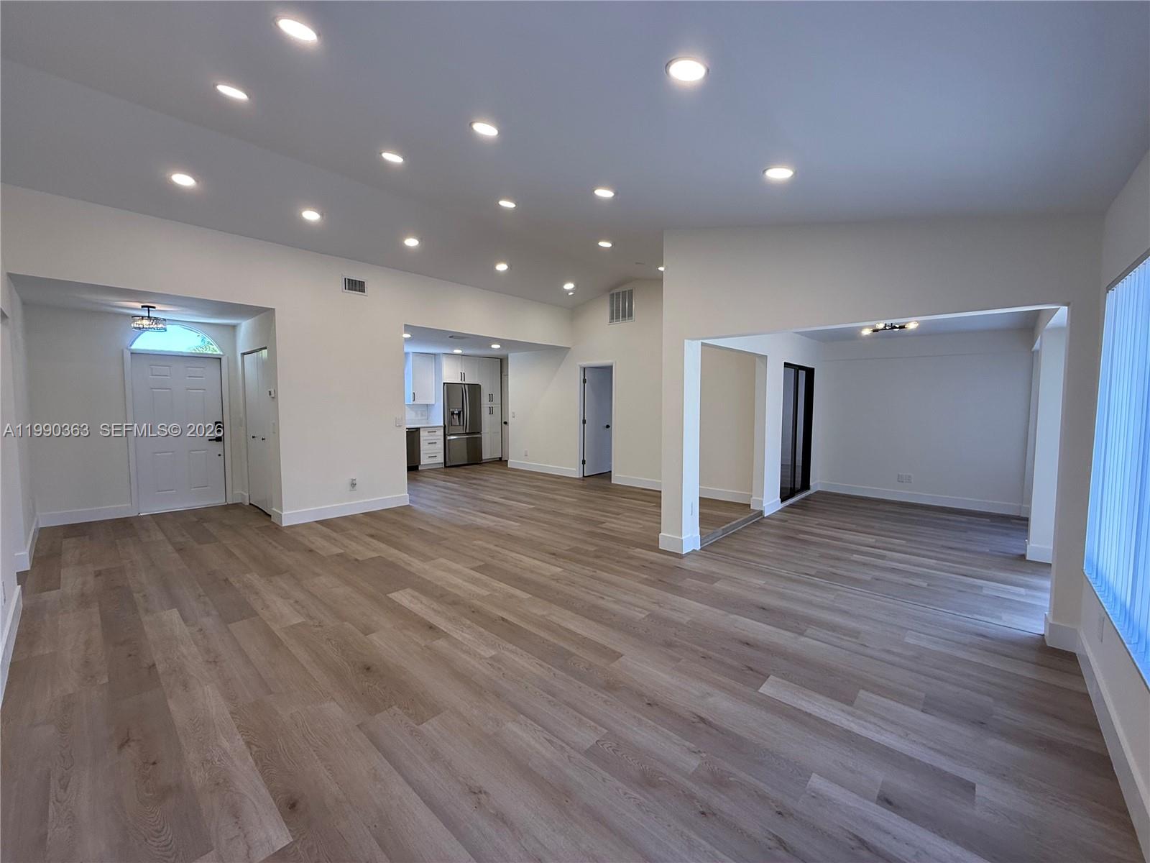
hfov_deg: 102.1
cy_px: 432
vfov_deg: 85.7
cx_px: 575
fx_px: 465
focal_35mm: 14
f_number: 2.2
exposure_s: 1/99
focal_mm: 2.22
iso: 100
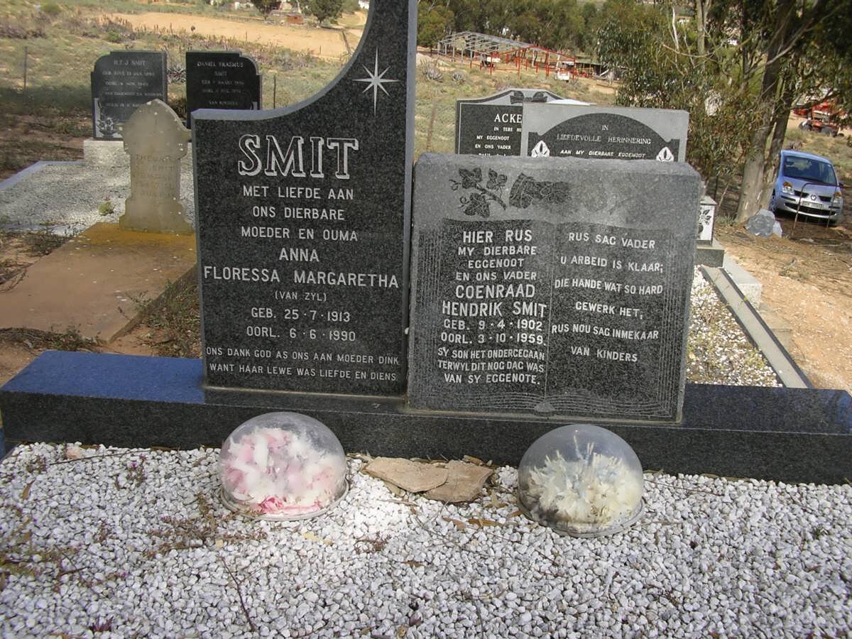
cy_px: 320
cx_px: 426
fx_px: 935
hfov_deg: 49.0
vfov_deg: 37.7
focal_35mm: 38
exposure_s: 1/320
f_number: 4.1
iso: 50
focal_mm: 5.8
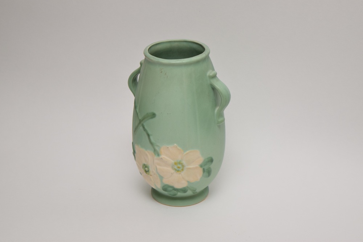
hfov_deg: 24.6
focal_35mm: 82
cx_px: 182
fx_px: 832
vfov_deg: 16.6
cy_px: 121
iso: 800
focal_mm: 55
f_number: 5.6
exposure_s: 1/200
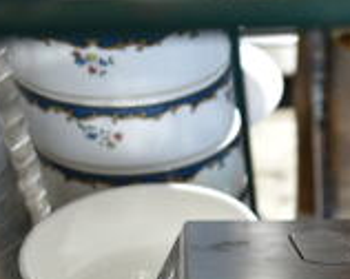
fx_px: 1014
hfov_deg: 17.8
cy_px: 427
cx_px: 503
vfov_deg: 14.5
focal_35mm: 98
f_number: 3.5
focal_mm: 18
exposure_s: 1/30
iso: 560
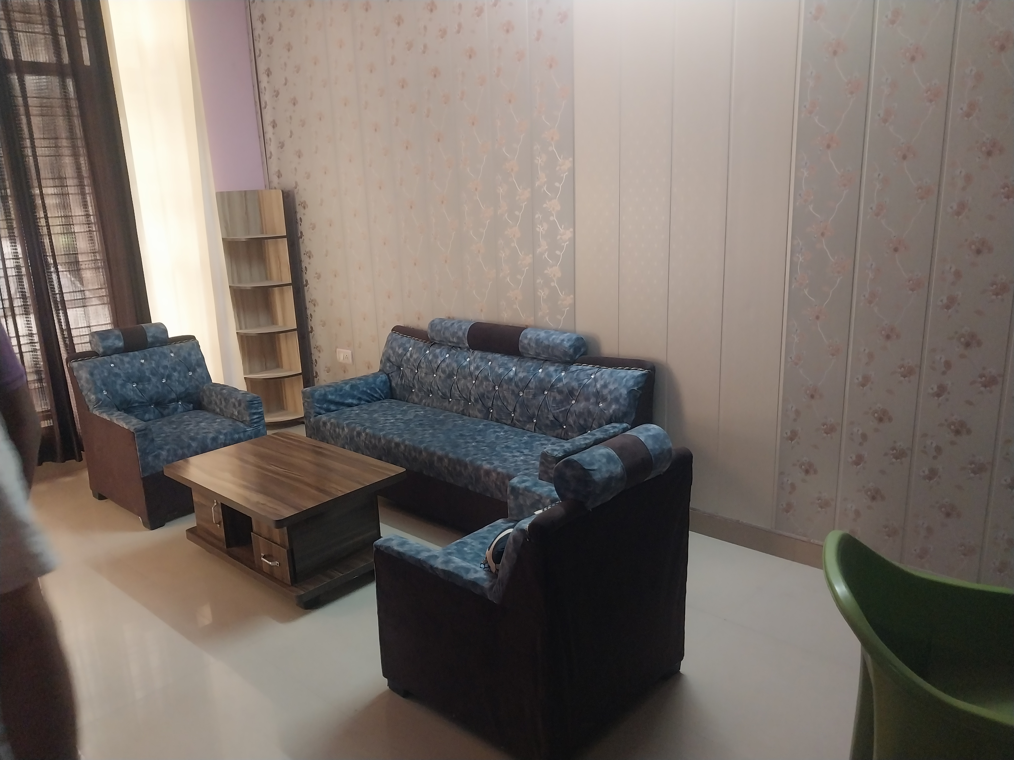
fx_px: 762
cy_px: 380
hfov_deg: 67.3
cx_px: 507
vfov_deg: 53.1
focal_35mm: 26
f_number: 1.8
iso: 400
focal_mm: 4
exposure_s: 1/33
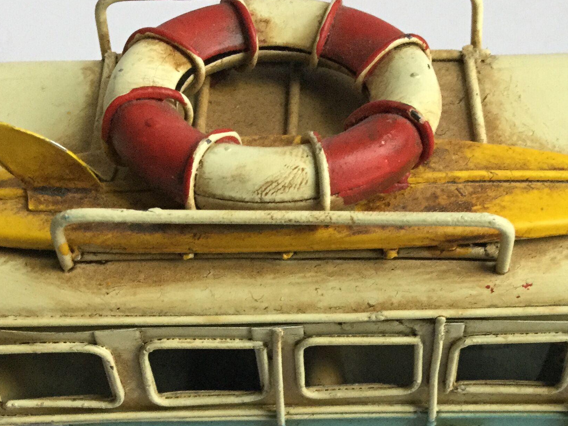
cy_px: 367
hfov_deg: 31.1
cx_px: 342
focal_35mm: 62
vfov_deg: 23.2
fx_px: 1017
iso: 160
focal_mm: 3.3
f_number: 2.4
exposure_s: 1/33
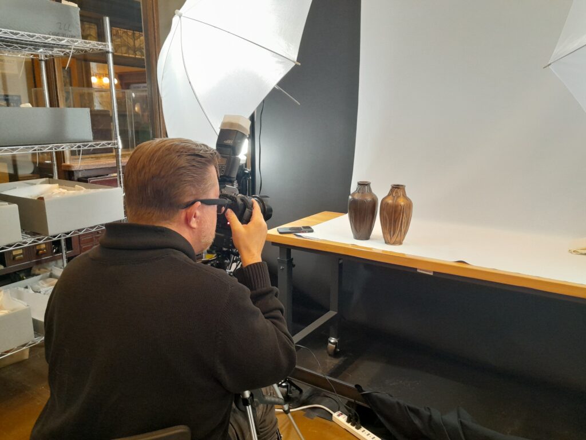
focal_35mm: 27
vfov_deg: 51.4
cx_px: 293
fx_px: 457
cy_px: 220
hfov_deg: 65.3
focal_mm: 4
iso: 400
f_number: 1.8
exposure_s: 1/60
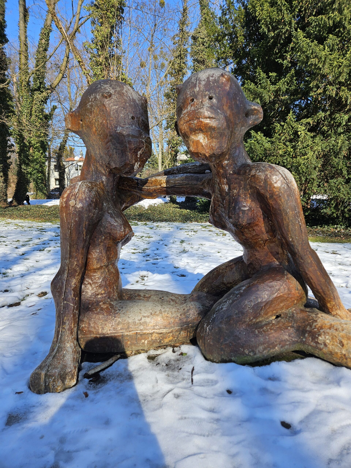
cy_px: 234
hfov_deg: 58.9
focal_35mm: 23
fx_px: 311
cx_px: 176
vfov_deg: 73.9
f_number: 1.8
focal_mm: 5.4
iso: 25
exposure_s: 1/904
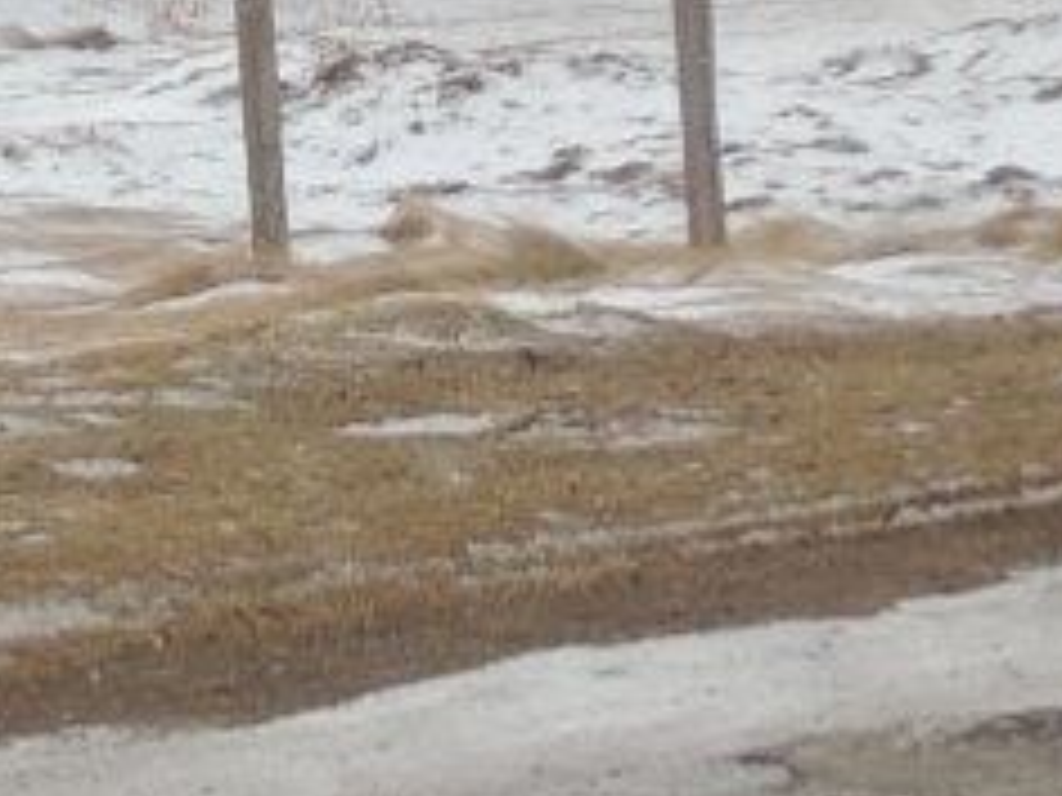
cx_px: 261
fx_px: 11443
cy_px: -1088
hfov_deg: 5.3
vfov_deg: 3.9
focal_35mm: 373
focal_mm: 9.8
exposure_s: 1/500
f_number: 3.7
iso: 100
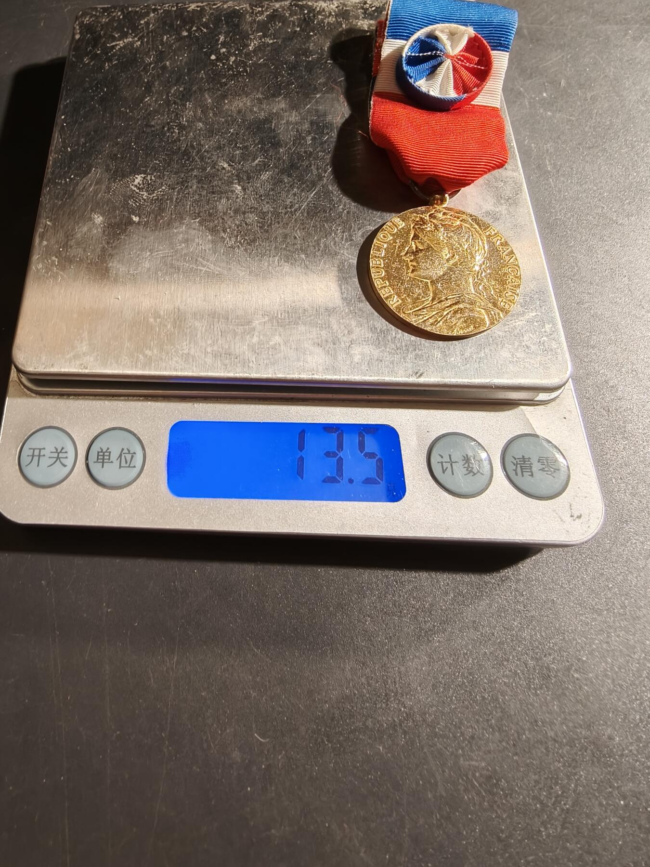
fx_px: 576
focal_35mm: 23
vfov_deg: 73.9
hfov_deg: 58.9
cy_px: 434
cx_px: 325
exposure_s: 1/50
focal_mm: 2.32
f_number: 2
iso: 160
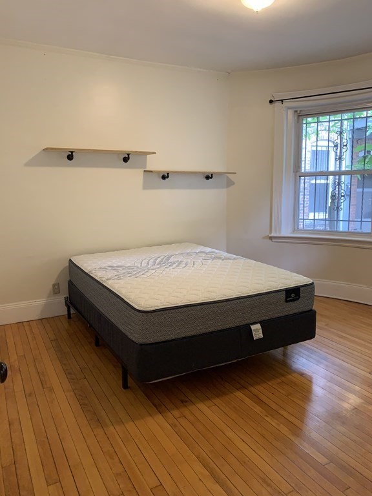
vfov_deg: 67.3
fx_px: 373
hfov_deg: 53.1
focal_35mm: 26
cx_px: 186
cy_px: 248
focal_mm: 4.25
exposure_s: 1/60
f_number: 1.8
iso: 250
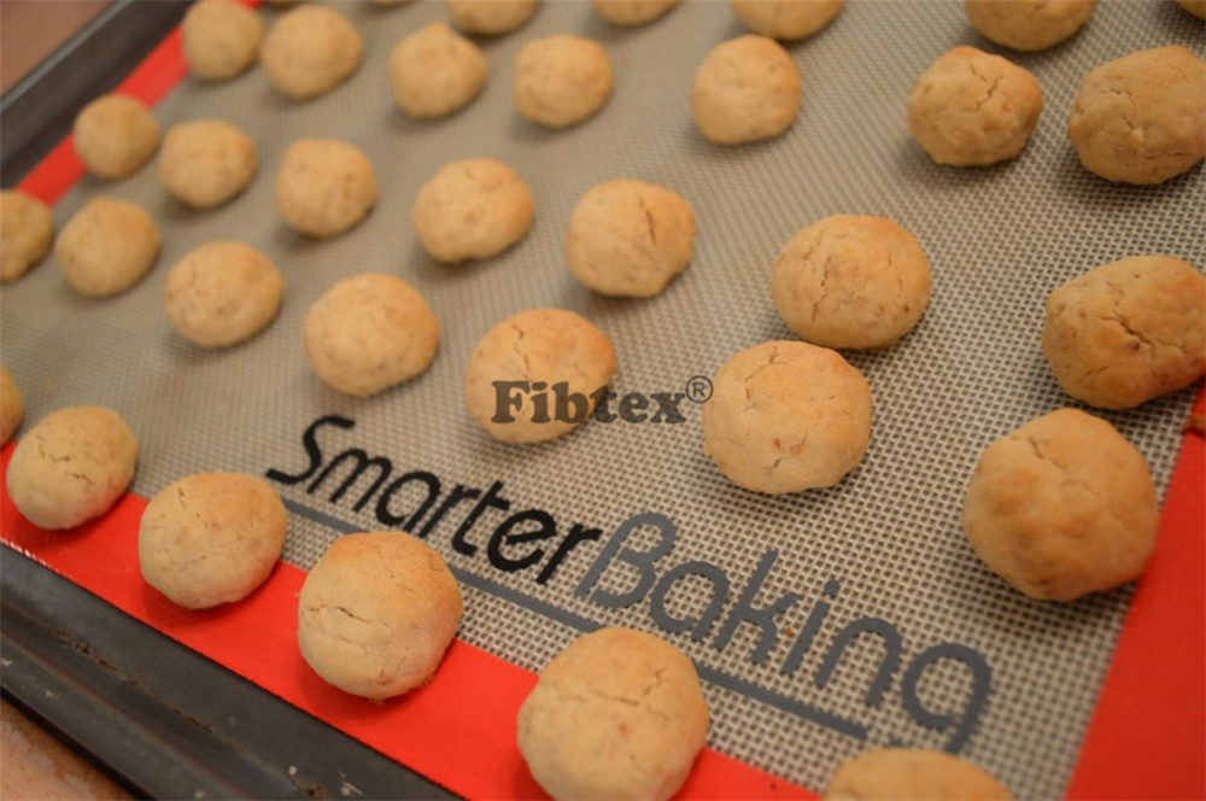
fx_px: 1204
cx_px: 603
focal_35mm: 36
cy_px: 400
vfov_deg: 36.8
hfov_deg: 53.2
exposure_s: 1/15
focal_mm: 24
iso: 500
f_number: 4
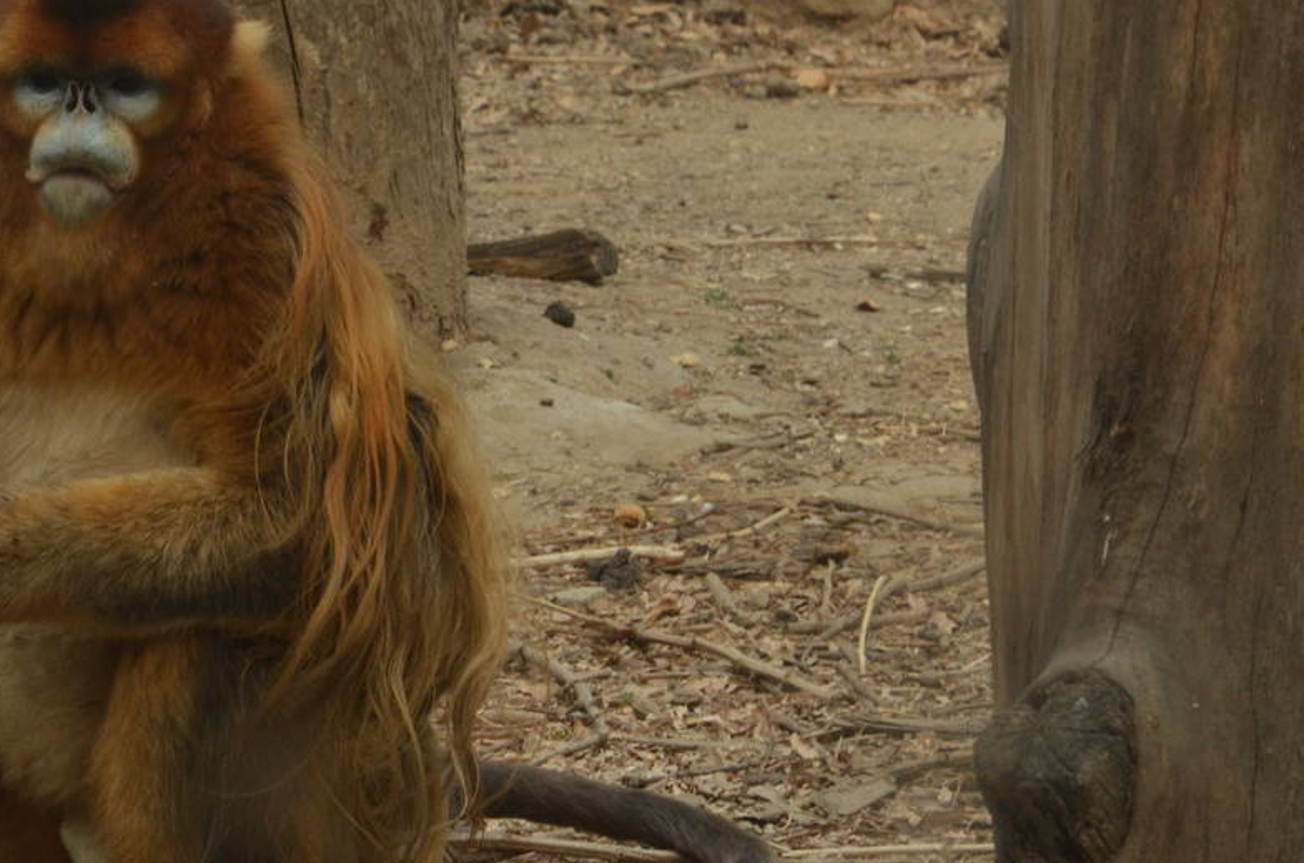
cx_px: 28
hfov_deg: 6.9
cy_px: 224
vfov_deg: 4.6
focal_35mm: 300
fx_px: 10842
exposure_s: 1/80
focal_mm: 98
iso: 500
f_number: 11
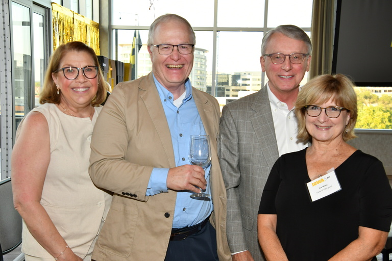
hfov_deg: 37.9
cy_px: 130
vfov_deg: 25.8
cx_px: 196
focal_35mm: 52
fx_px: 572
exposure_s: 1/160
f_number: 5.6
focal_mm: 35
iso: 500
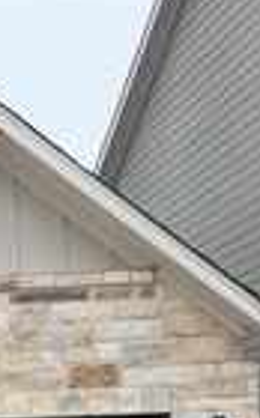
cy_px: 542
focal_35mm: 91
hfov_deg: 11.7
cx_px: -368
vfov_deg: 20.8
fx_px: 1036
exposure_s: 1/598
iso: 80
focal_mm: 6.76
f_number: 1.78
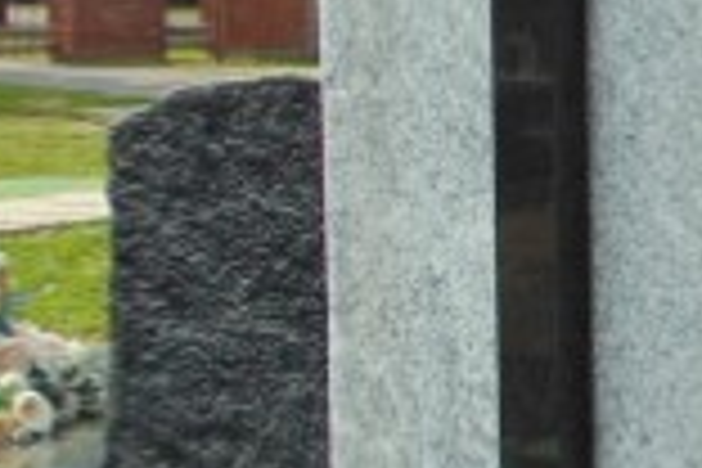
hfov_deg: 15.2
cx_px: 1296
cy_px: -14
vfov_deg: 11.8
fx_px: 2242
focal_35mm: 115
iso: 80
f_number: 3
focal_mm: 4.9
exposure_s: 1/640
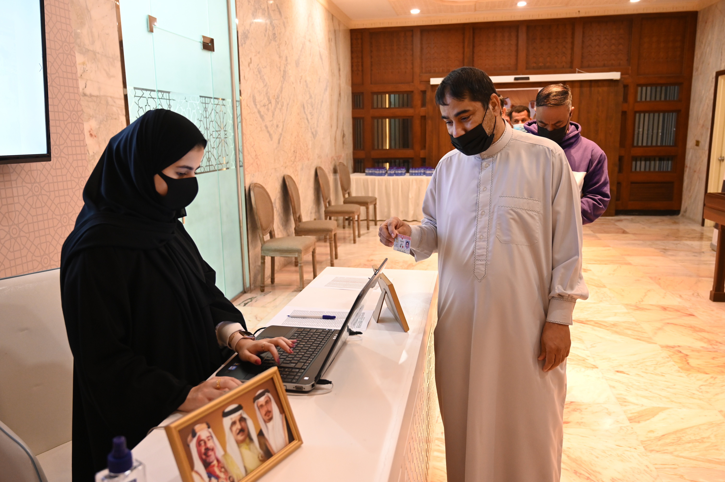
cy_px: 241
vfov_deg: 44.9
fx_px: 584
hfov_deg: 63.7
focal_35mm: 29
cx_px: 362
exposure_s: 1/60
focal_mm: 29
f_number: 4
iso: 2500
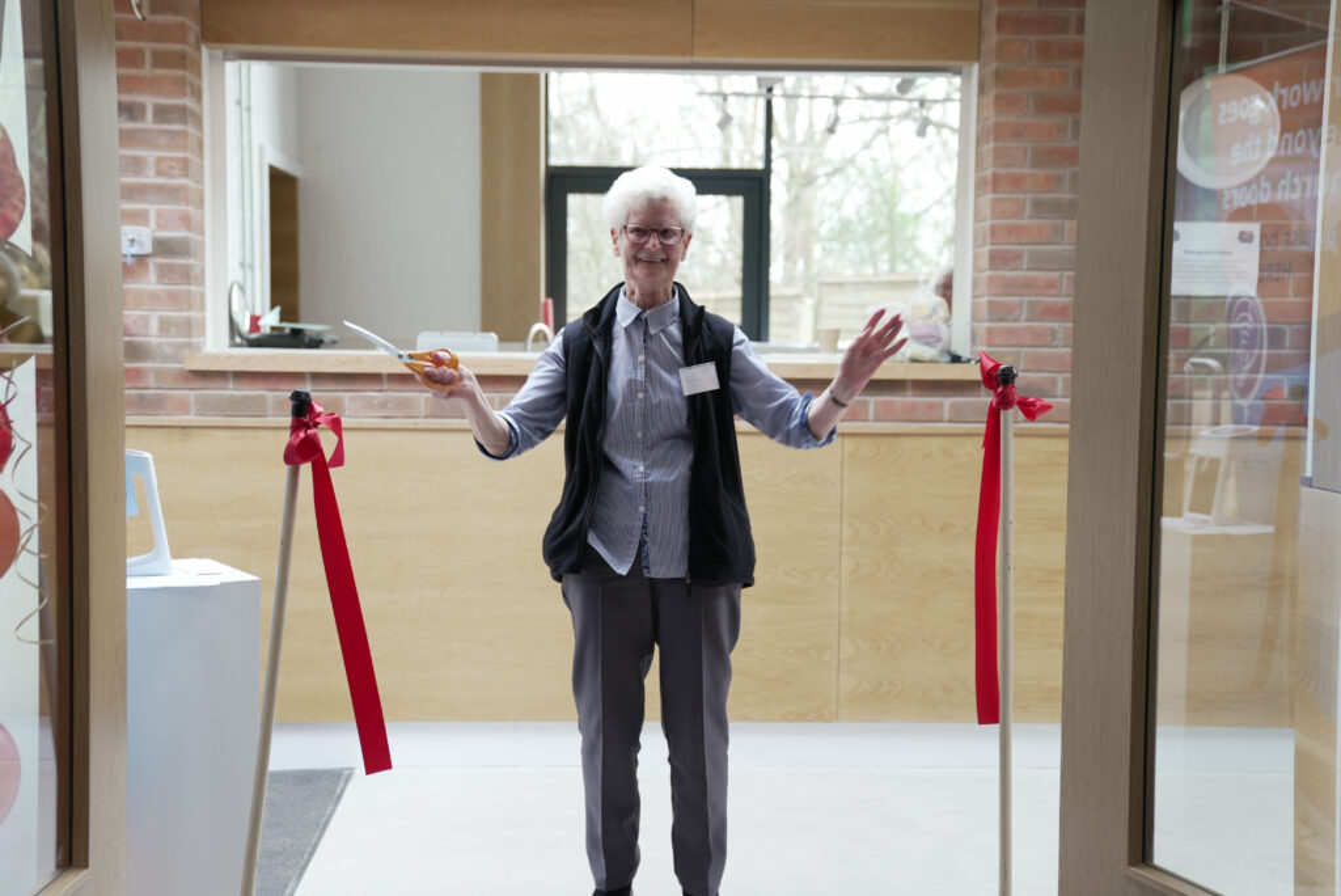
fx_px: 1640
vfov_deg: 30.6
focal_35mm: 44
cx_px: 670
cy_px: 448
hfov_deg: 44.5
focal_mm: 44
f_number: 2.8
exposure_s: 1/80
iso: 320
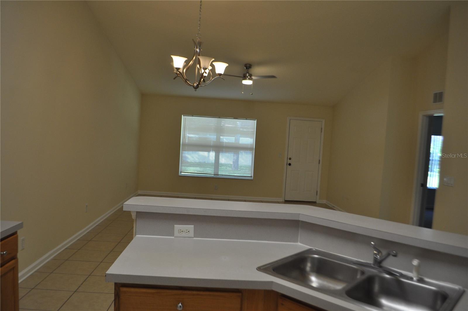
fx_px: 351
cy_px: 156
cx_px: 234
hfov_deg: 67.5
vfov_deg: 47.8
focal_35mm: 27
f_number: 4
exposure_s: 1/60
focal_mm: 18
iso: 450
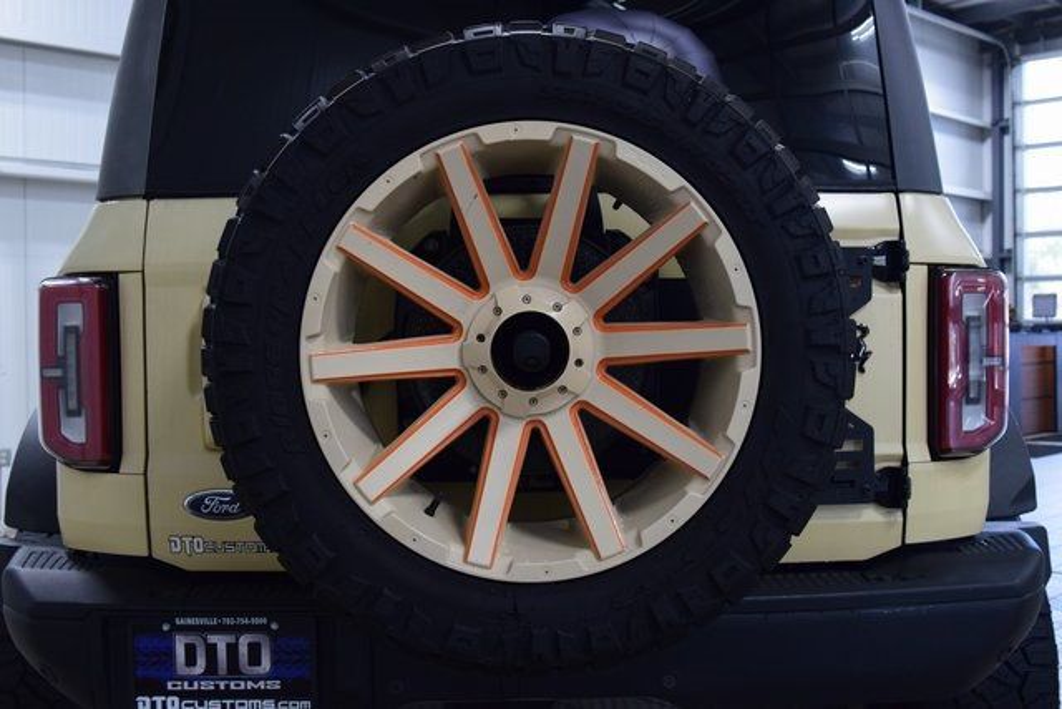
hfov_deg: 46.4
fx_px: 1239
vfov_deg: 31.9
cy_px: 354
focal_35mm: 42
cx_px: 531
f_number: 6.3
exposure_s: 1/60
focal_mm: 28
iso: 1600
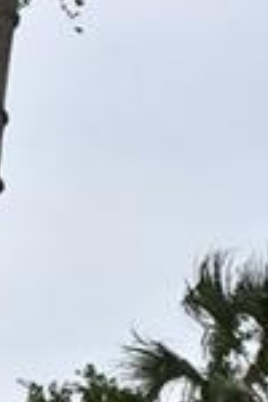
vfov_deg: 14.5
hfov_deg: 9.5
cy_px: 448
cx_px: -201
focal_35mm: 138
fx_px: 1541
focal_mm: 18
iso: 100
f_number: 9
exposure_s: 1/250
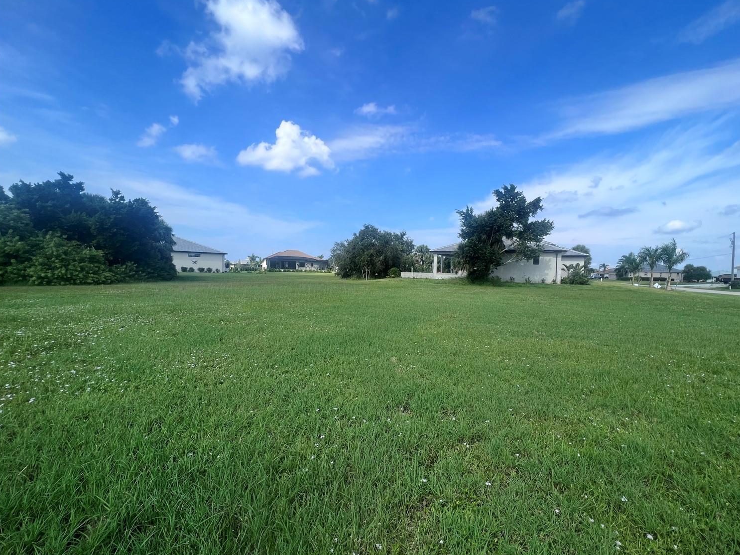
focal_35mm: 14
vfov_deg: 85.6
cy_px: 285
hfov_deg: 101.9
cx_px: 394
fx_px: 299
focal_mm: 1.57
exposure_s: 1/1531
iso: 32
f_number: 1.8
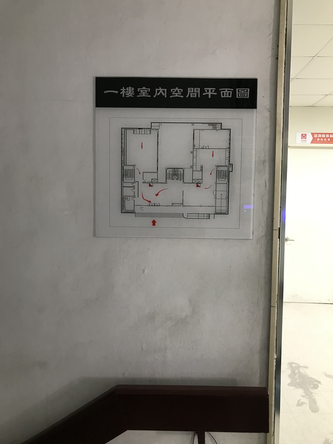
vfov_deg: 63.4
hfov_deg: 49.7
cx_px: 166
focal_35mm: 28
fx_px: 359
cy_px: 222
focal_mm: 3.99
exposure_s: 1/15
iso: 50
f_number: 1.8
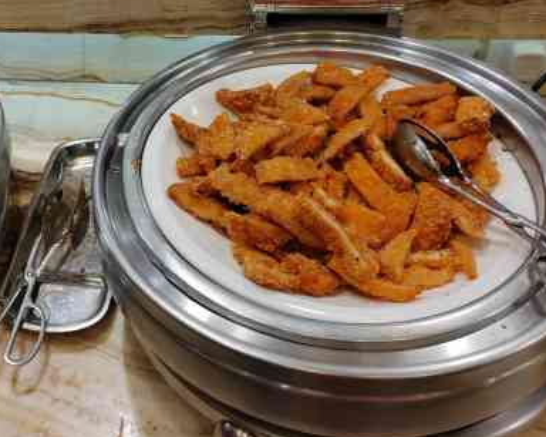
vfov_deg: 30.8
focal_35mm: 48
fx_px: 775
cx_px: 128
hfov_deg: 37.7
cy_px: 100
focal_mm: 5.52
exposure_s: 1/100
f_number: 1.9
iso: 381
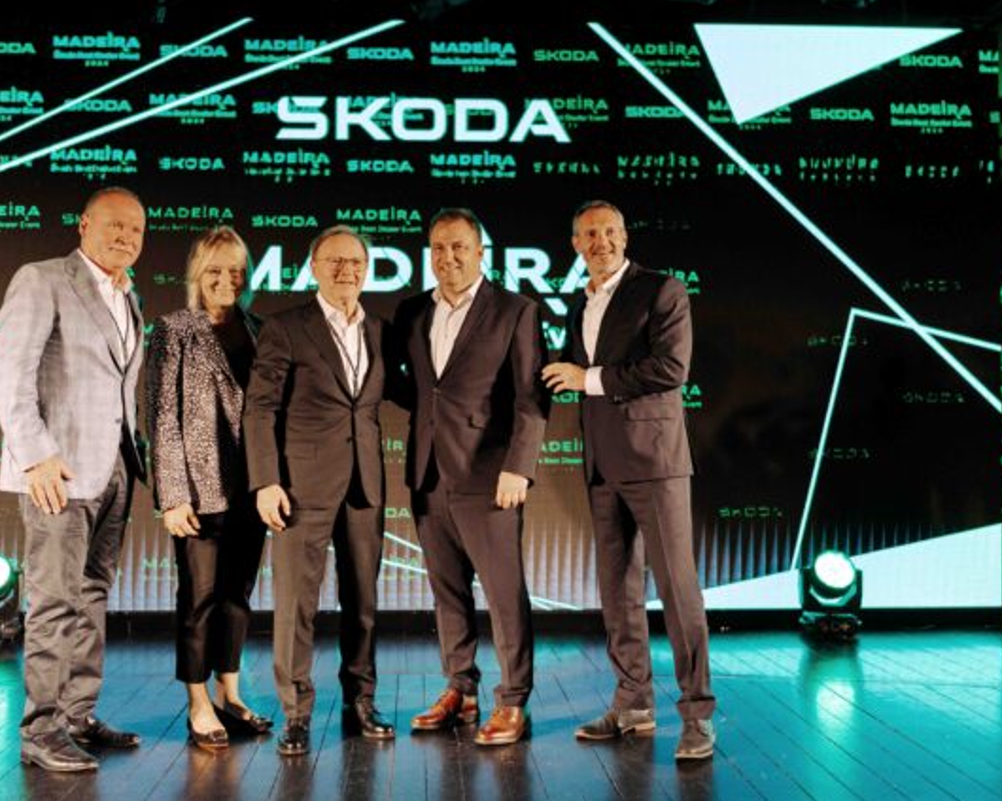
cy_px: 400
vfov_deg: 37.3
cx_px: 475
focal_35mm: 40
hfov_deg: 45.8
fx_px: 1186
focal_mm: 35
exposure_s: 1/400
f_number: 1.4
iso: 800
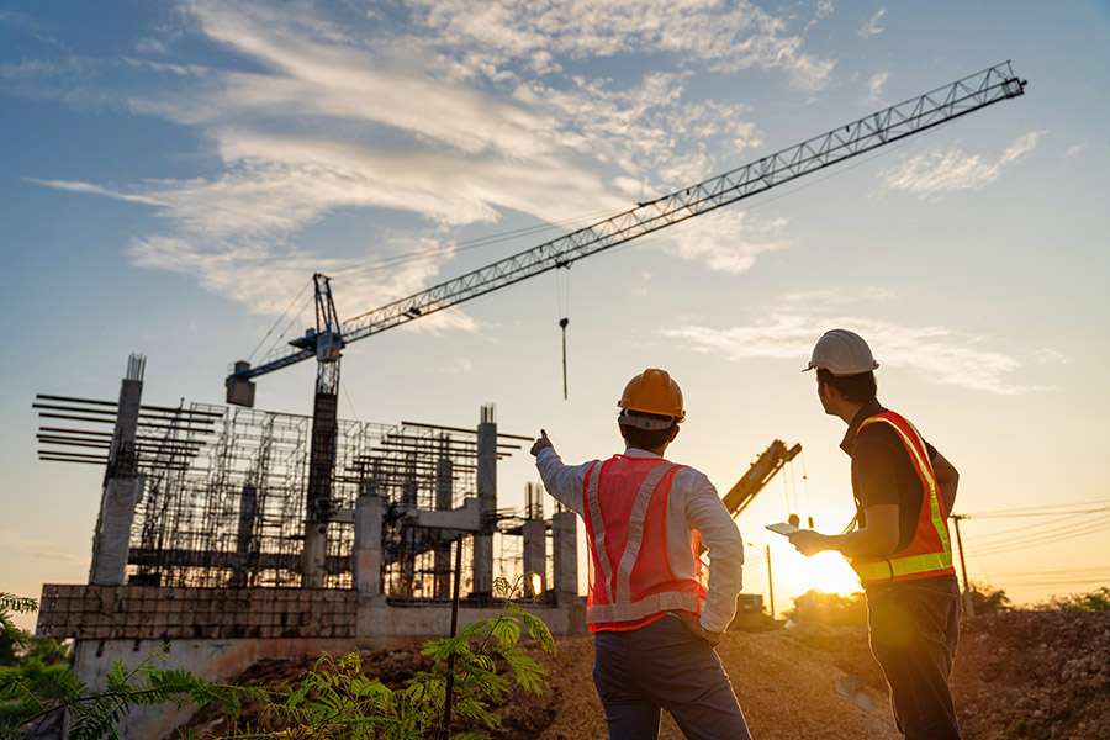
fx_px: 873
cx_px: 555
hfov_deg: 64.9
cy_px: 370
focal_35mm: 28
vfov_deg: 46.0
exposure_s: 1/1250
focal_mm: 28.3
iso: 100
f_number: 2.8
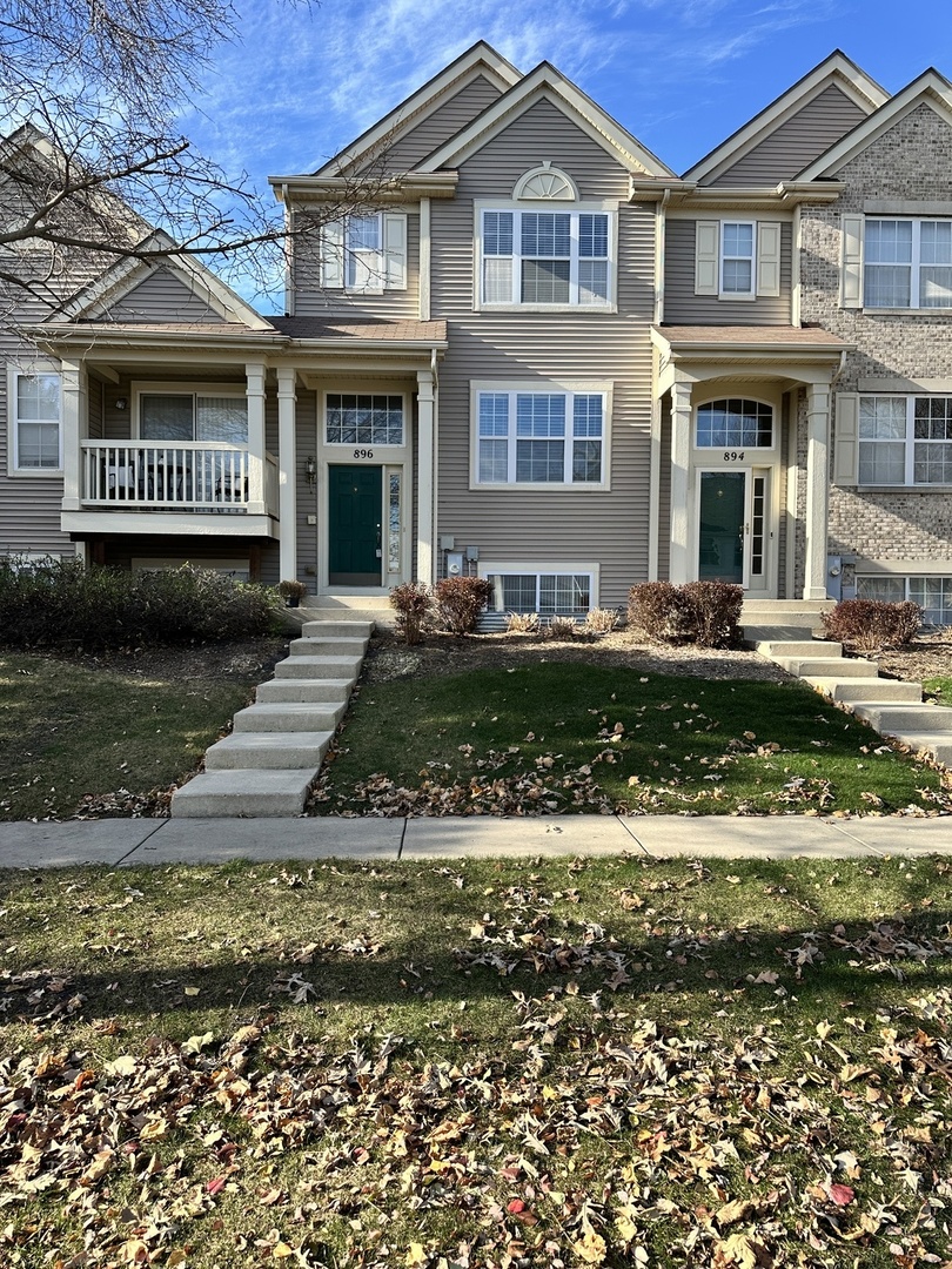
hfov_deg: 56.8
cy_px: 634
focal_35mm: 24
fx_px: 880
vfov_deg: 71.6
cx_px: 476
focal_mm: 6.86
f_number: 1.78
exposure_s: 1/1212
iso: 80
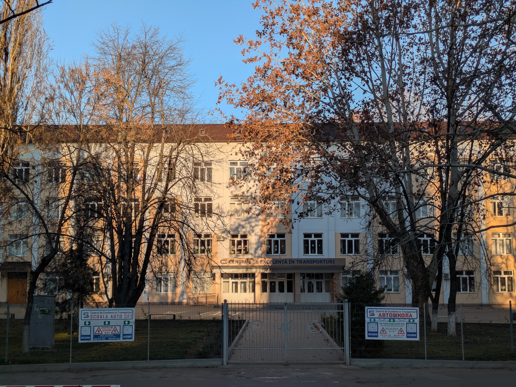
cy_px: 194
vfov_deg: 28.6
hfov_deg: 37.5
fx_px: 761
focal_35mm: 51
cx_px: 258
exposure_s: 1/2457
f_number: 1.89
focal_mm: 5.43
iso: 48
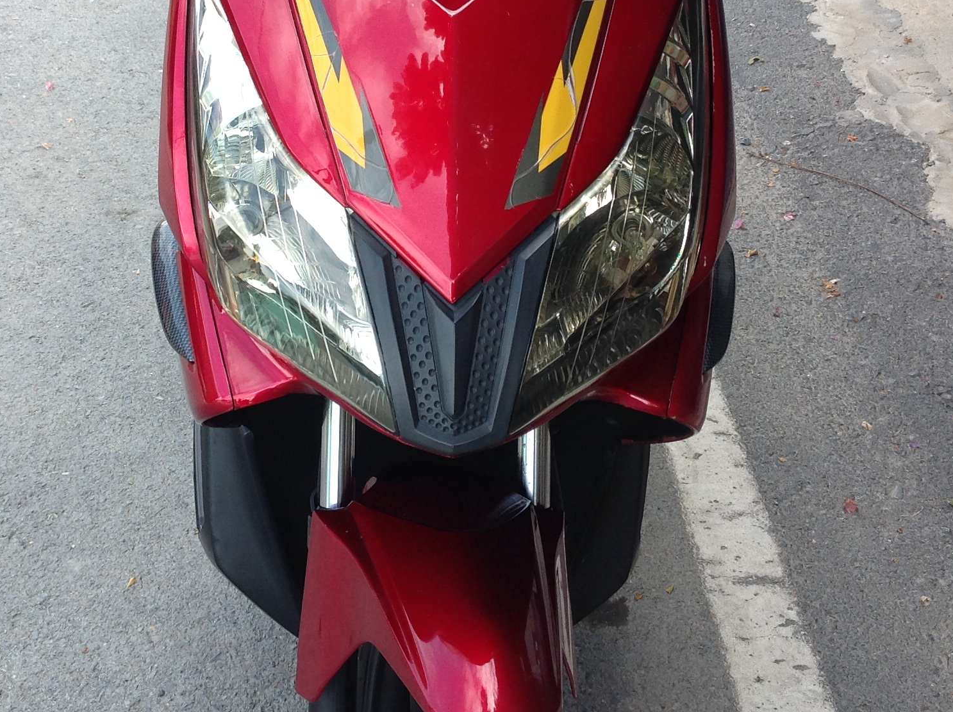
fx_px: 1677
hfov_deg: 31.6
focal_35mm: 61
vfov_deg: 23.6
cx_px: 376
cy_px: 133
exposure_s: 1/250
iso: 50
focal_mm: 4.28
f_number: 2.4
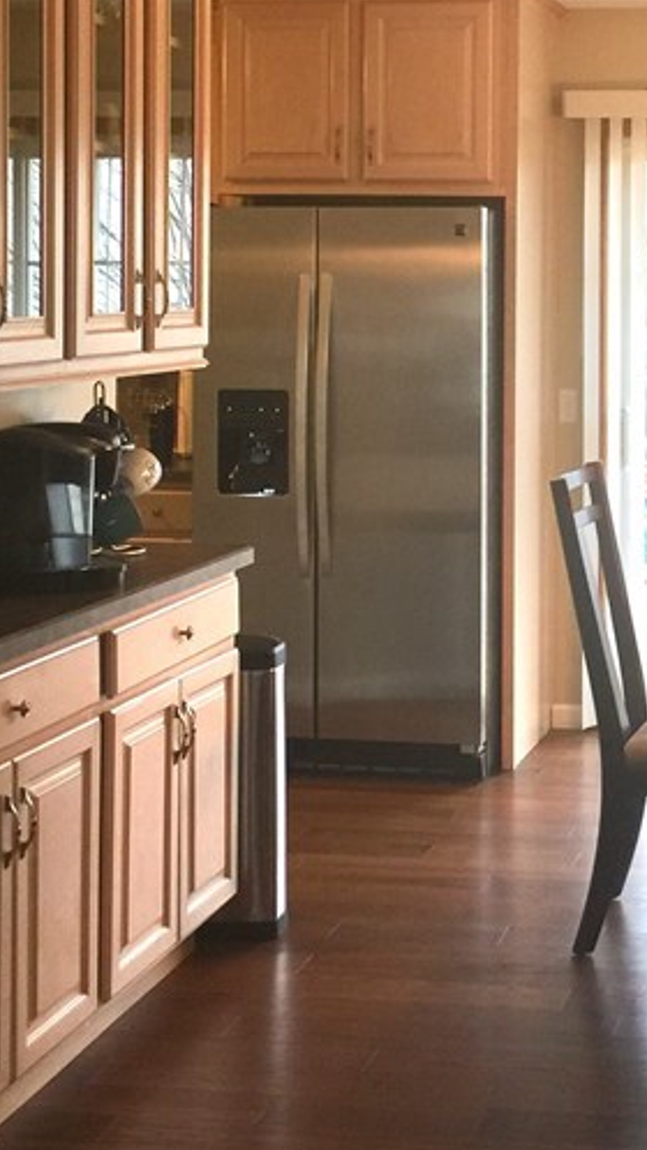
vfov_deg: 32.0
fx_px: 1983
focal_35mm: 65
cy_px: 351
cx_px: 617
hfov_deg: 18.1
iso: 32
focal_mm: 4.15
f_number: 2.2
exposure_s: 1/15
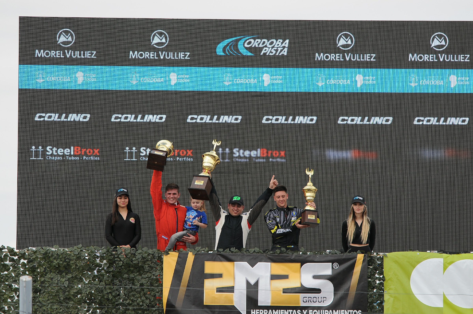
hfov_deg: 7.6
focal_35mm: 270
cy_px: 157
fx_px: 3543
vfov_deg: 5.1
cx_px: 236
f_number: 5.6
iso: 200
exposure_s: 1/500
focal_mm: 180
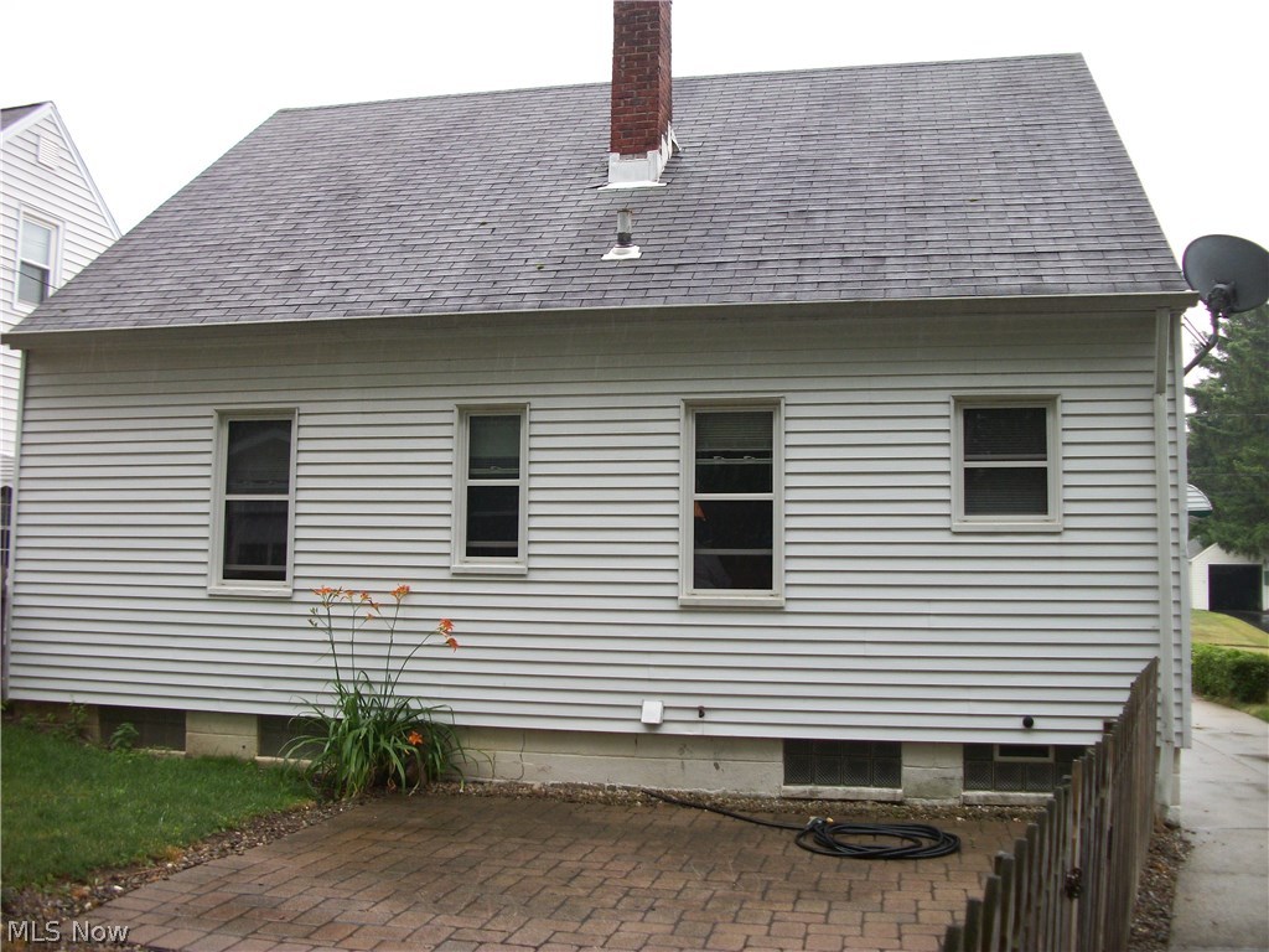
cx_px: 634
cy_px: 476
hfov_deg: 56.8
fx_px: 1173
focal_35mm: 32
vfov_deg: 44.2
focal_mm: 5.7
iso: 80
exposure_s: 1/160
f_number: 2.9
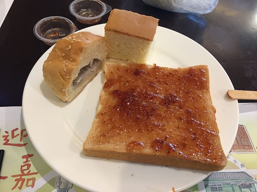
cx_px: 128
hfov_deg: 61.7
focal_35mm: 29
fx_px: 215
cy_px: 96
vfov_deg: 48.2
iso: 100
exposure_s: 1/15
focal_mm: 4.15
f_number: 2.2
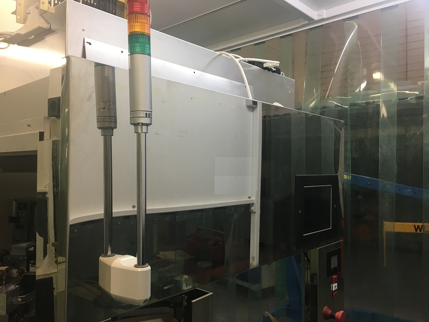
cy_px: 161
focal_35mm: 29
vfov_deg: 48.2
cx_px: 214
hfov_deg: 61.7
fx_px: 359
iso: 50
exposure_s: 1/33
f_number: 2.2
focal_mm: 4.15
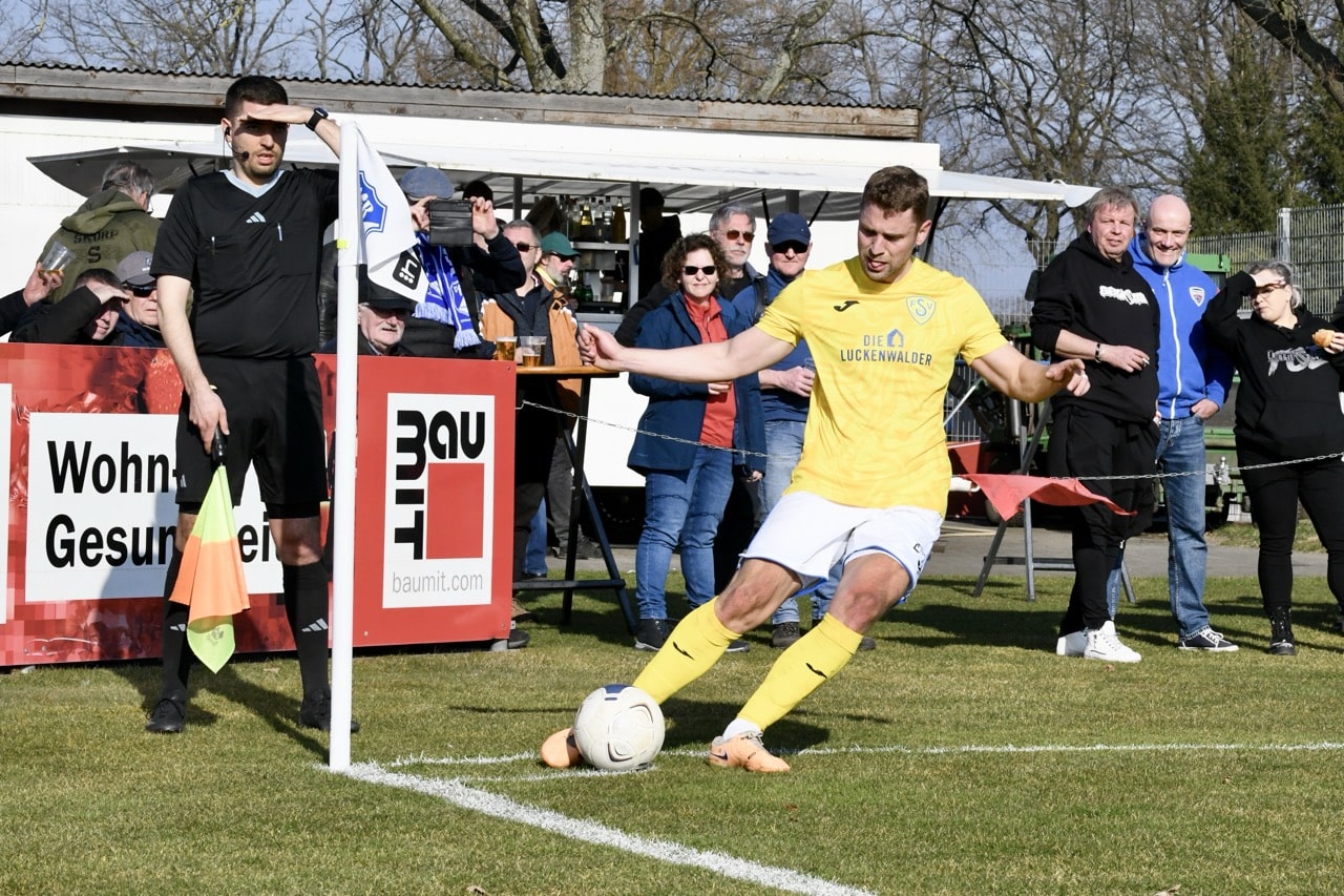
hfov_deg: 20.8
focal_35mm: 98
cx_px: 672
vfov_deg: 14.0
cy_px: 448
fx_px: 3658
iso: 2500
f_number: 16
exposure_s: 1/1600
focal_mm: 98
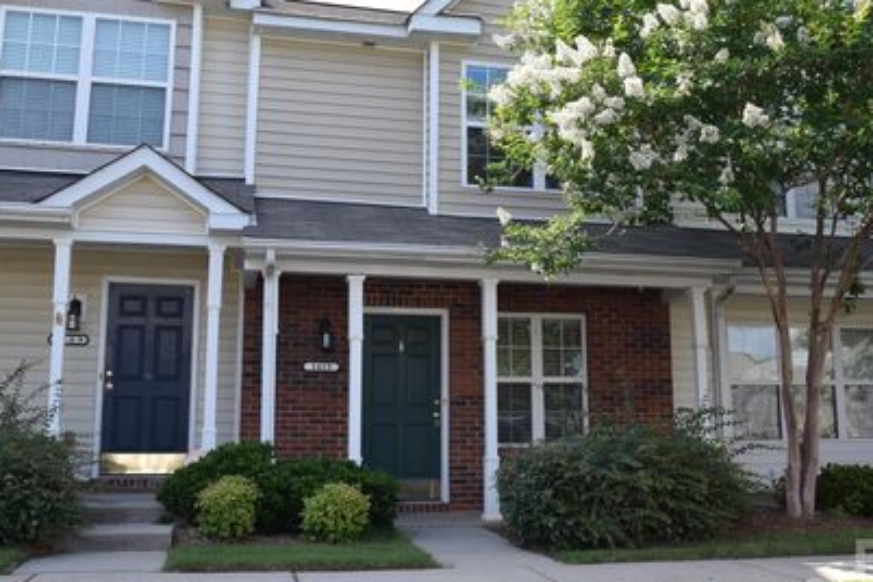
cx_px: 517
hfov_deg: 47.2
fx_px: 994
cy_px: 281
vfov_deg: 32.6
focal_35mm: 41
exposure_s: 1/250
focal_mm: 22
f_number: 8
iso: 220
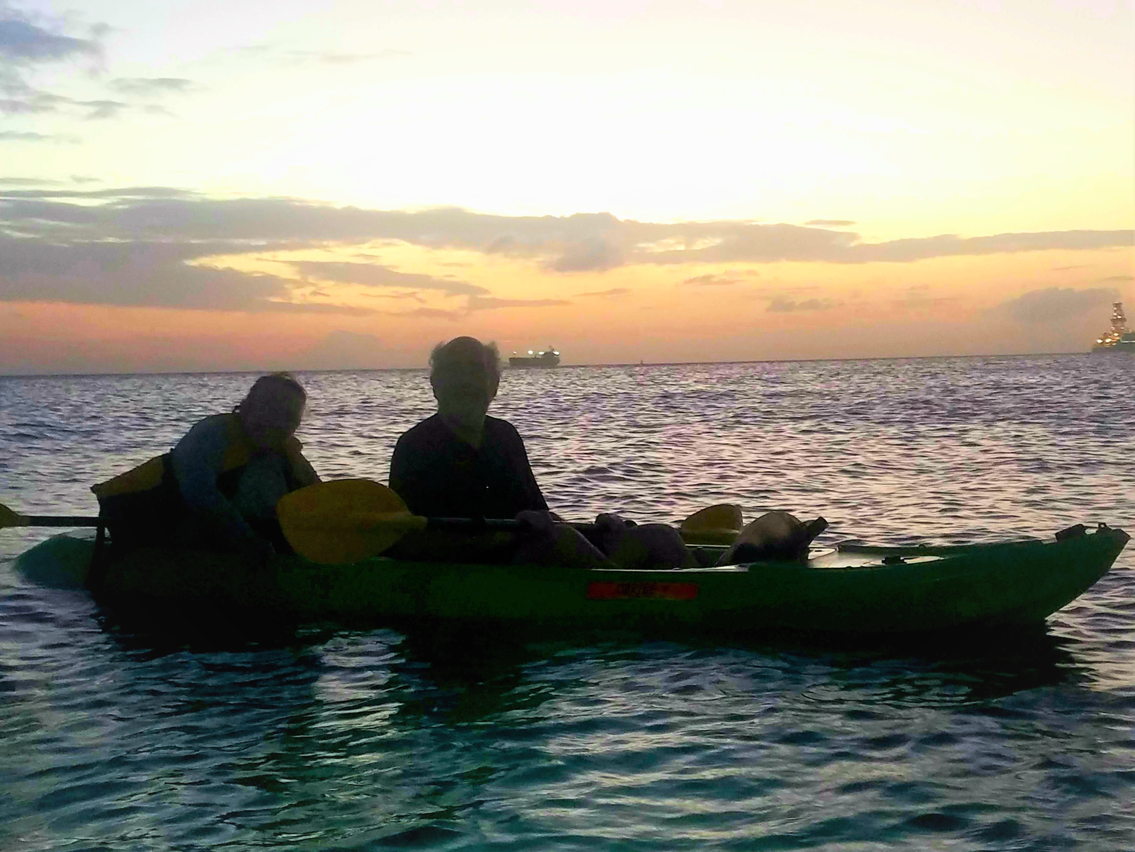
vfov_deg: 53.1
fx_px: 853
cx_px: 568
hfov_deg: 67.3
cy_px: 426
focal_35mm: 26
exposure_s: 1/40
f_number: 1.7
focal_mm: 4.2
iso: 100
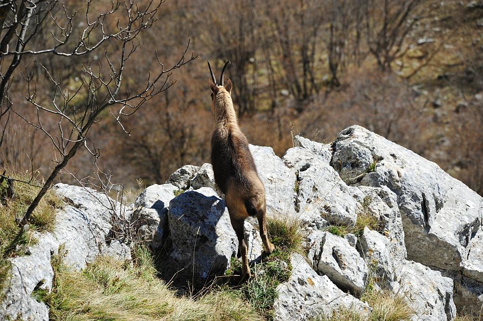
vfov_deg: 5.1
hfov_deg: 7.6
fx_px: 3620
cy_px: 160
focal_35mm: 270
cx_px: 242
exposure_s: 1/500
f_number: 9
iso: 320
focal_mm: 270
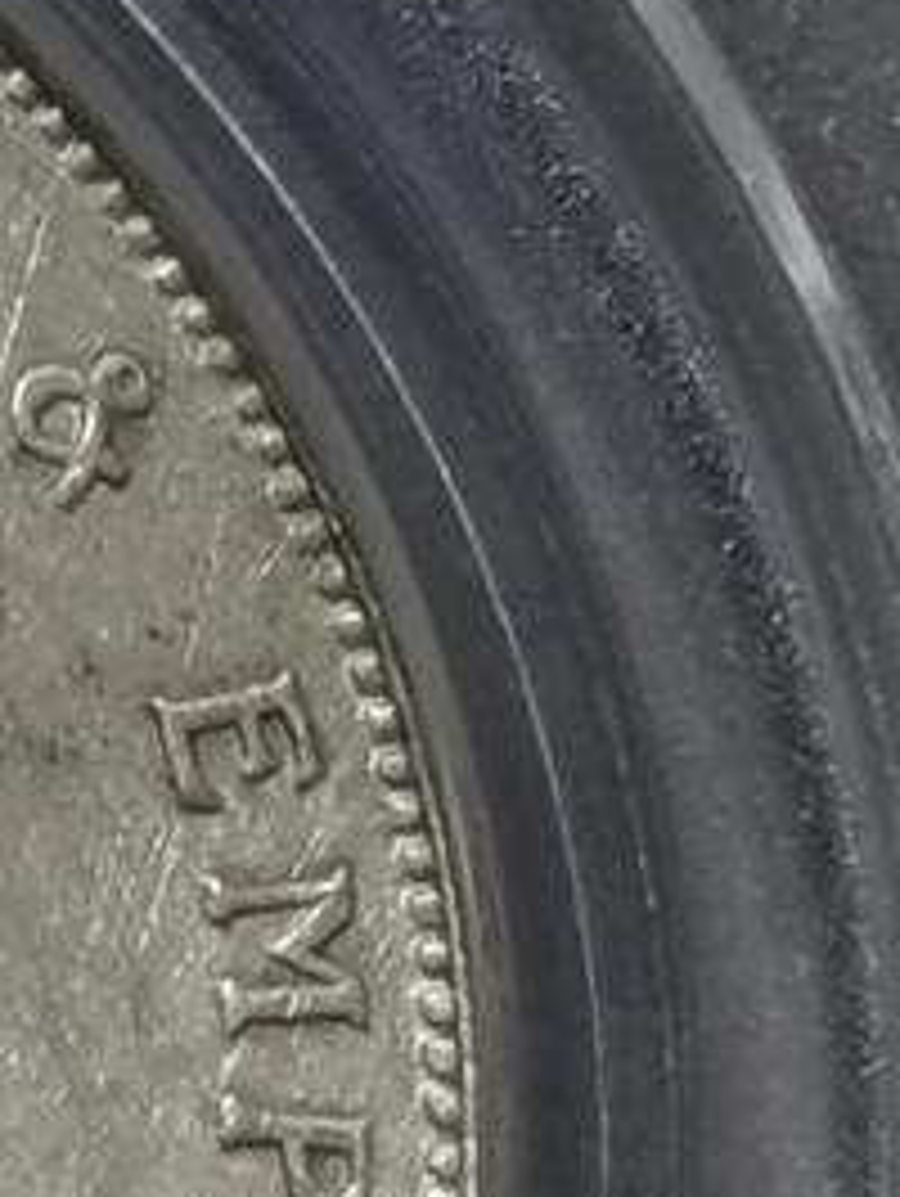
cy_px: 22
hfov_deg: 3.1
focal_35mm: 473
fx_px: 16371
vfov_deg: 4.2
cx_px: -1066
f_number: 1.8
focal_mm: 5.58
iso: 64
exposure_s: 1/100
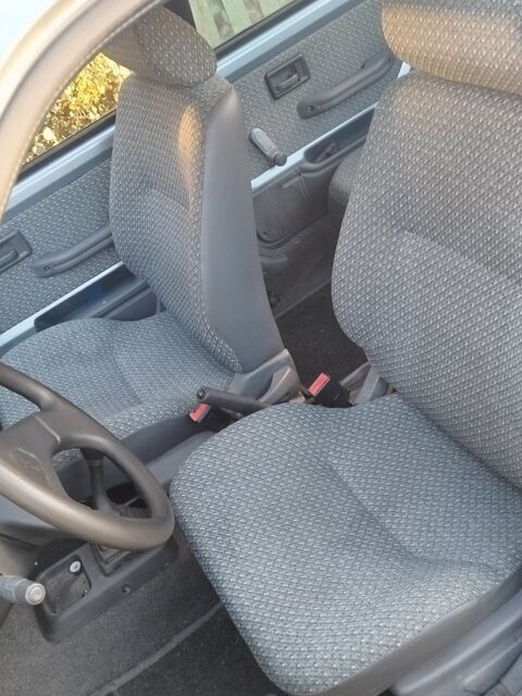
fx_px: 483
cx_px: 261
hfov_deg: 56.8
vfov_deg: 71.6
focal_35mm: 24
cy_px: 348
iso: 260
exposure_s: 1/33.3
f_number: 1.89
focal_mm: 5.89
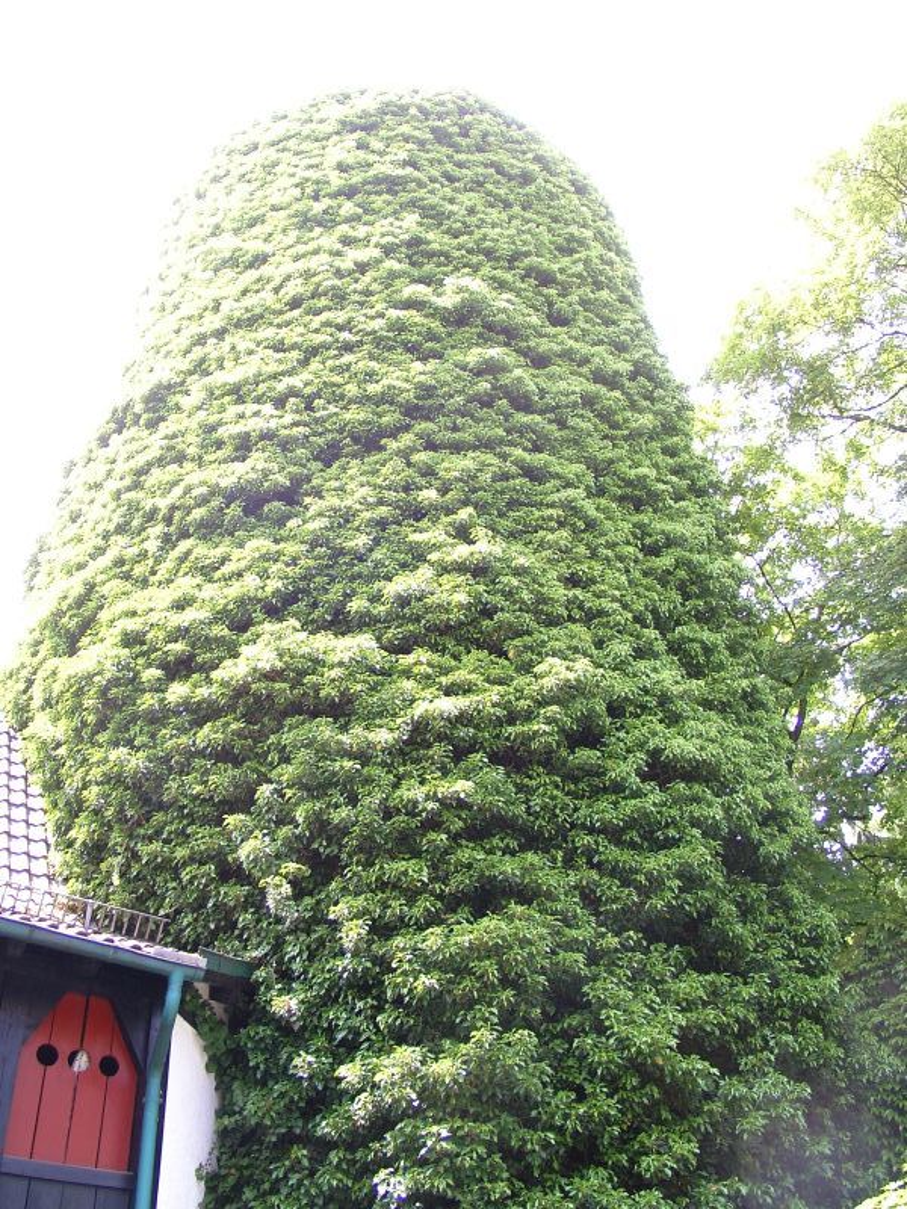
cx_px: 454
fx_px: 1188
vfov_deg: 54.0
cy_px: 604
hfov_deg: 41.8
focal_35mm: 34
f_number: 2.8
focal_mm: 7.13
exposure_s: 1/96
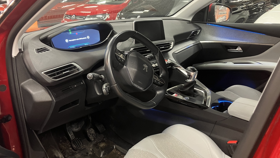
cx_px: 141
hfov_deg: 62.6
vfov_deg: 37.7
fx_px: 230
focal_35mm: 31
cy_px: 91
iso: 400
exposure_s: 1/25
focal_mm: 3.99
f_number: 1.8
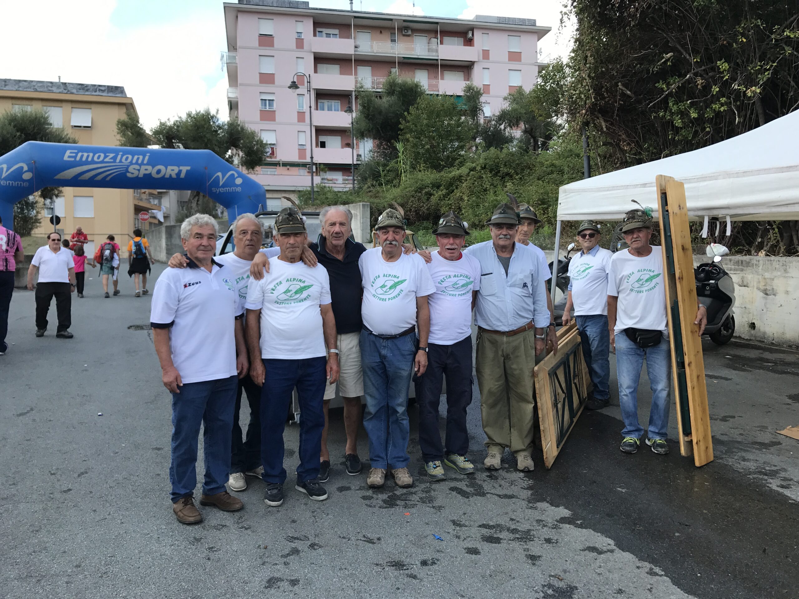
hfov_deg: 63.4
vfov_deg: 49.7
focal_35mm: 28
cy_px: 300
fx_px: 646
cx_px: 400
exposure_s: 1/812
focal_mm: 3.99
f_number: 1.8
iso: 20
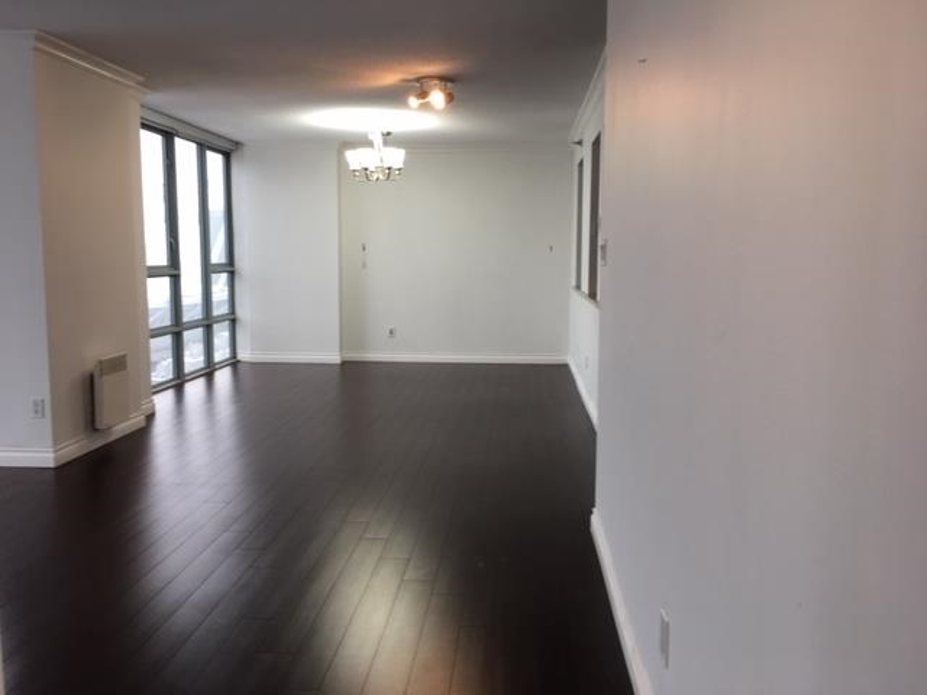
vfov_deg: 48.2
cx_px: 464
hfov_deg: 61.7
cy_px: 348
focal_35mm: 29
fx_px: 777
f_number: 2.2
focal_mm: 4.15
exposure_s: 1/30
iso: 32
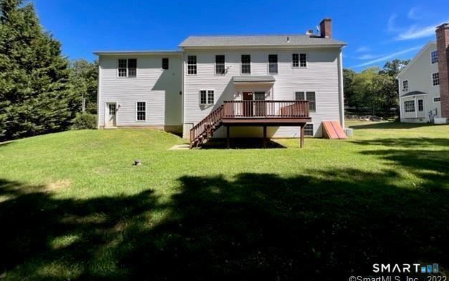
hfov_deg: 105.3
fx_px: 171
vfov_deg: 78.0
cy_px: 116
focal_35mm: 14
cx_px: 224
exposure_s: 1/1597
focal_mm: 1.57
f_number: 1.8
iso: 32
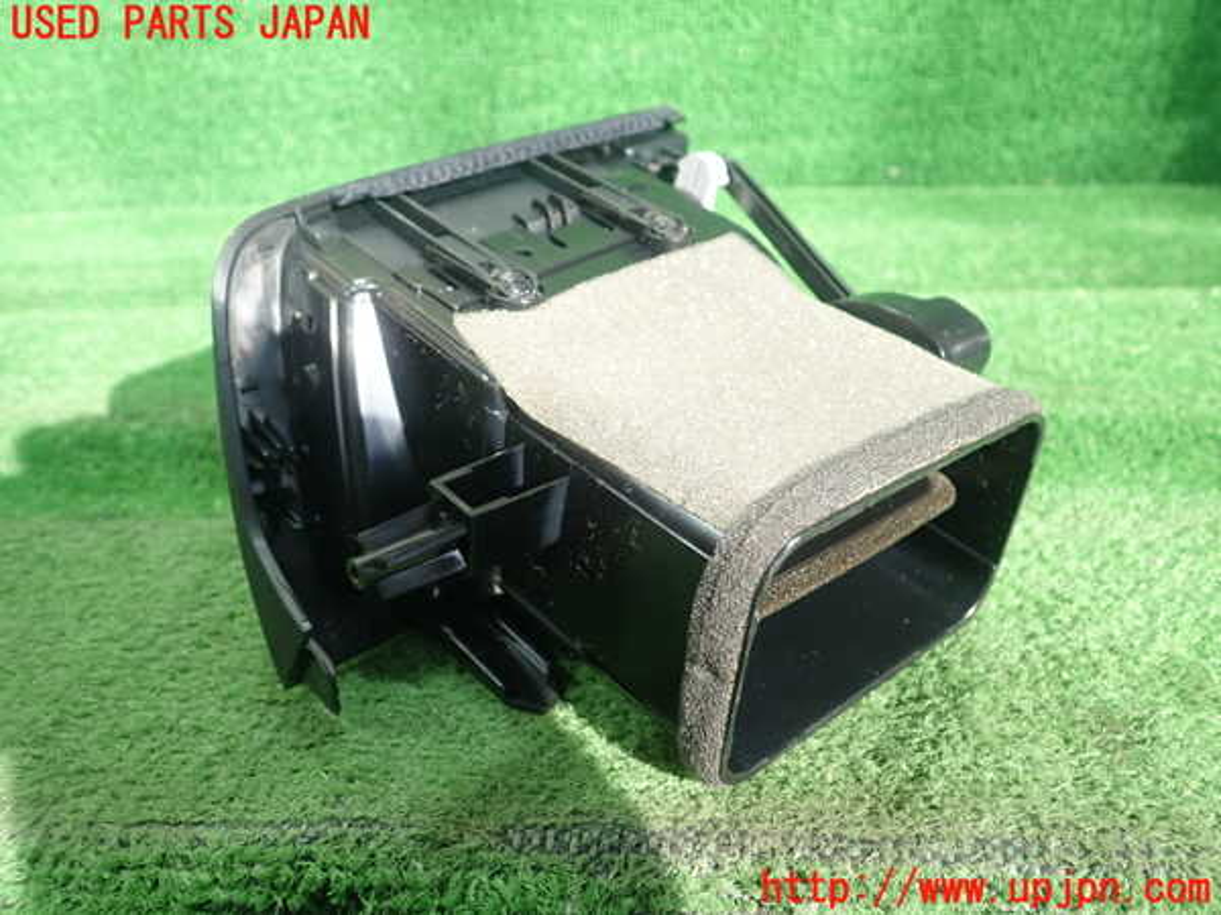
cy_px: 458
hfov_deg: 60.0
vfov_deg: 46.8
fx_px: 1058
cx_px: 610
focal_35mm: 30
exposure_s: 1/125
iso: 200
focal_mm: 5.5
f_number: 2.3
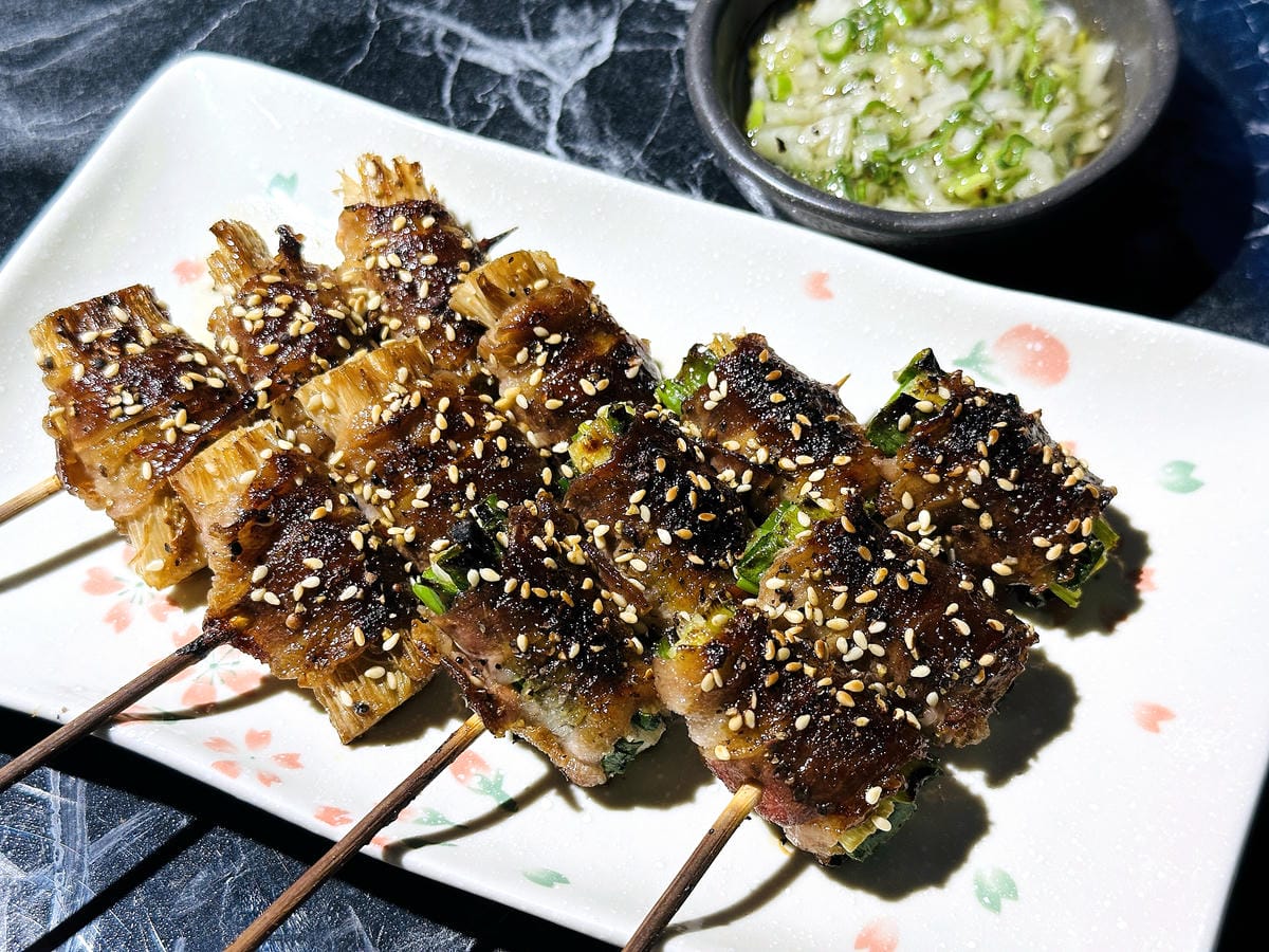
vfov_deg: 30.3
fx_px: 1760
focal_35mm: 48
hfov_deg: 39.7
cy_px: 476
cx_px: 634
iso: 50
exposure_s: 1/60
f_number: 1.78
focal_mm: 6.86
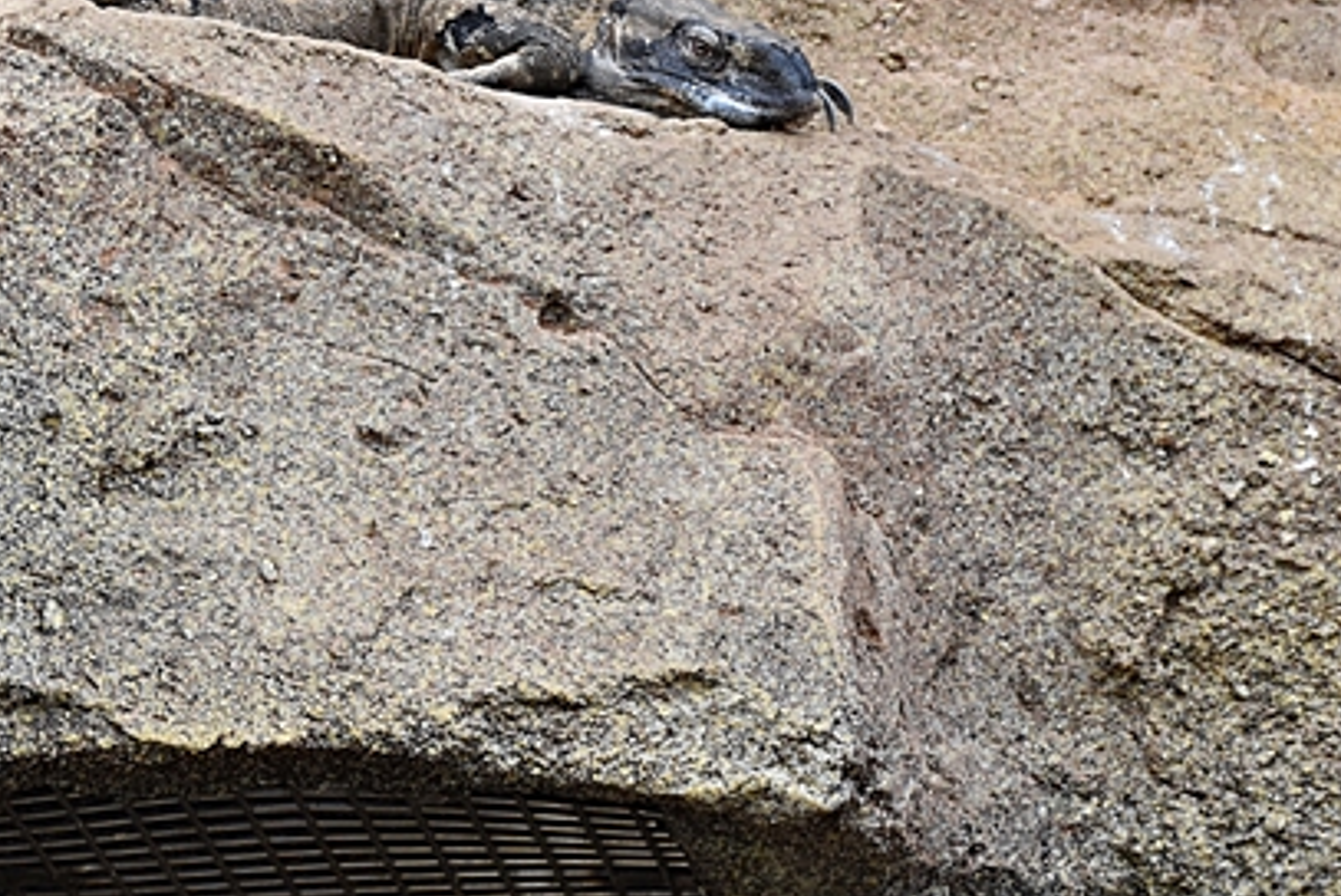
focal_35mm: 181
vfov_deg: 7.6
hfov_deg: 11.3
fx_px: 6747
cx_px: 277
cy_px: 463
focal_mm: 48
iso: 400
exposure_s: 1/60
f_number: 4.5
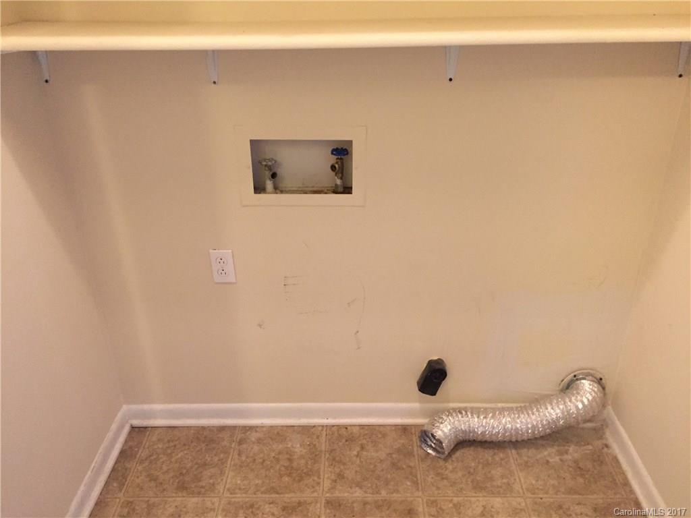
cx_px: 346
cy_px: 259
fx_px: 579
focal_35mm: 29
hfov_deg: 61.7
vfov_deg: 48.2
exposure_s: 1/20
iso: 250
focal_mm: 4.15
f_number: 2.2
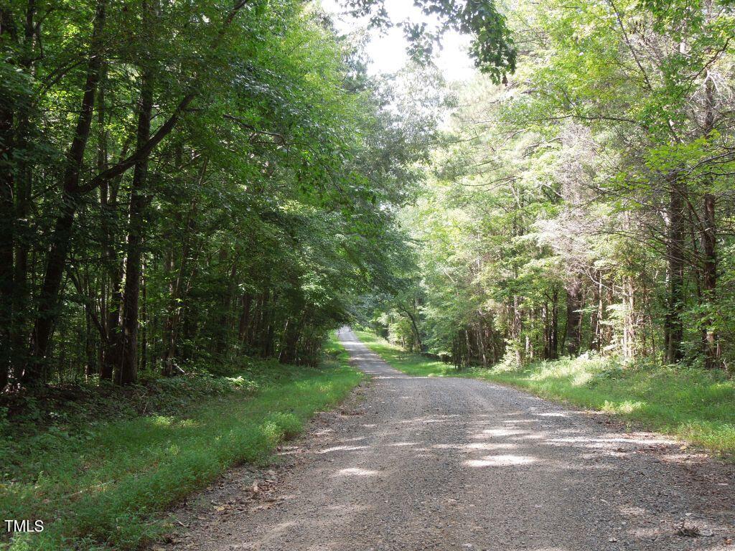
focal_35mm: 39
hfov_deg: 47.9
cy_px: 276
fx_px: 828
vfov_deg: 36.8
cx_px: 368
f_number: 3.8
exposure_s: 1/60
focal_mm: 7
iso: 100
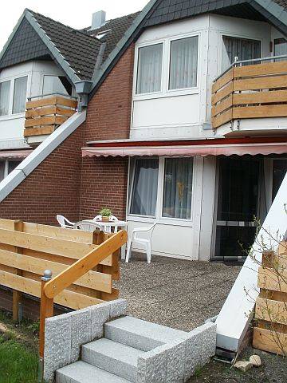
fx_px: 398
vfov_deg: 51.4
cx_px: 144
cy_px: 192
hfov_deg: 39.7
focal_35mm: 36
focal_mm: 6.3
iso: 100
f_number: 5.6
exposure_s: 1/250
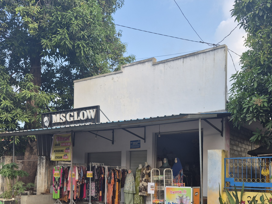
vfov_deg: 38.4
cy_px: 159
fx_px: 283
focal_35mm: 36
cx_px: 169
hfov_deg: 50.9
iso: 25
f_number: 1.8
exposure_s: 1/215
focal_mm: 5.4
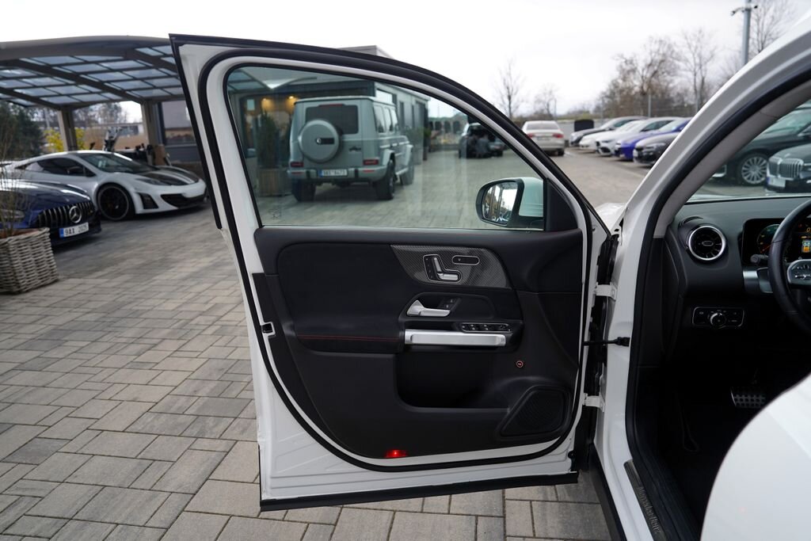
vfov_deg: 53.1
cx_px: 406
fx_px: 541
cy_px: 270
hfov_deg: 73.7
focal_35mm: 24
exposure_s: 1/40
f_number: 3.2
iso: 100
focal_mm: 24
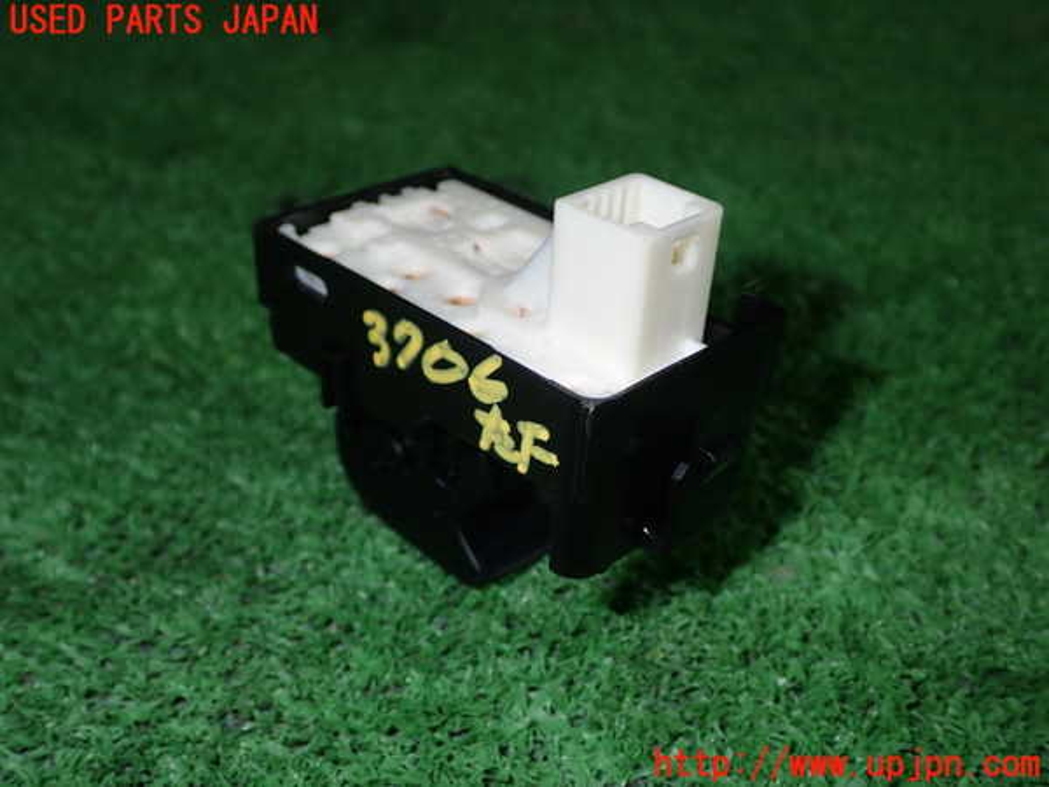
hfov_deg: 49.0
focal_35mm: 38
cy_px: 394
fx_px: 1152
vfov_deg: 37.7
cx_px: 524
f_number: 8
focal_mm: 6.83
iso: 200
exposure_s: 1/40
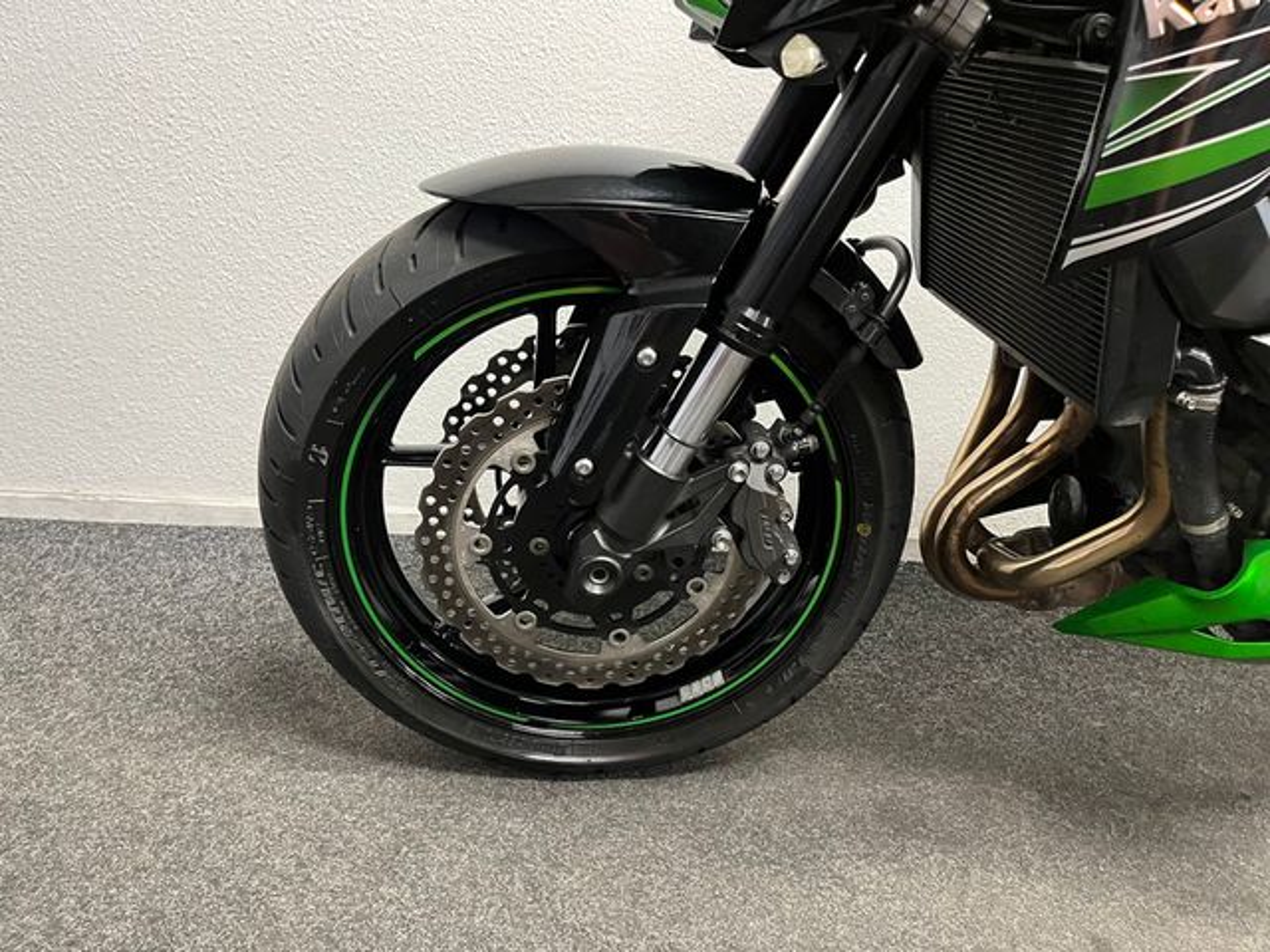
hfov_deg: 67.3
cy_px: 476
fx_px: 954
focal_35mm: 26
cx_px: 635
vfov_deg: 53.1
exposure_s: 1/50
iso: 400
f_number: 1.6
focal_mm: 5.1
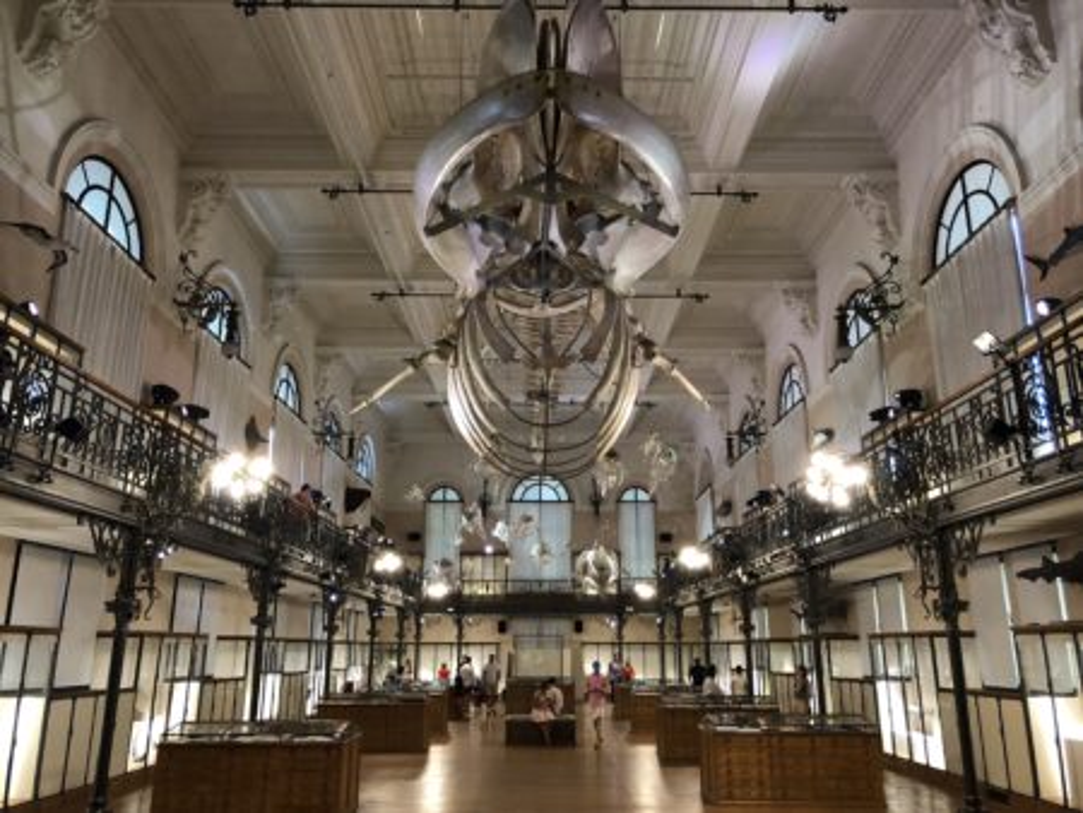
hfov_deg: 63.4
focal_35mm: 28
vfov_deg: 49.8
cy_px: 406
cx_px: 542
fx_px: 876
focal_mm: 4
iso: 100
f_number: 1.8
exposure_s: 1/15
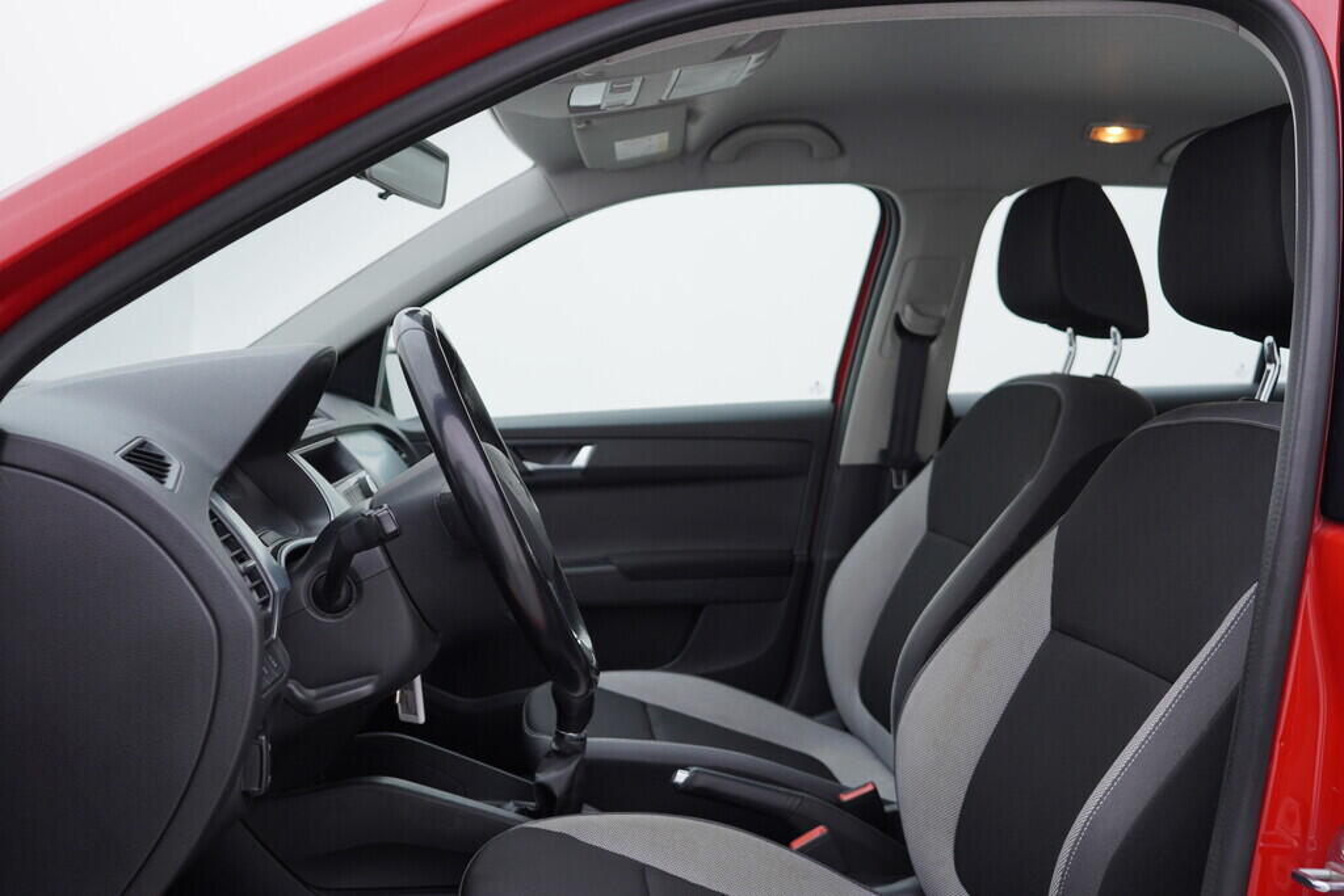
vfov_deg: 36.9
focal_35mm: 36
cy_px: 448
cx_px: 672
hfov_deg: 53.1
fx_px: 1344
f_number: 3.5
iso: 125
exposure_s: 1/60
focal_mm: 24
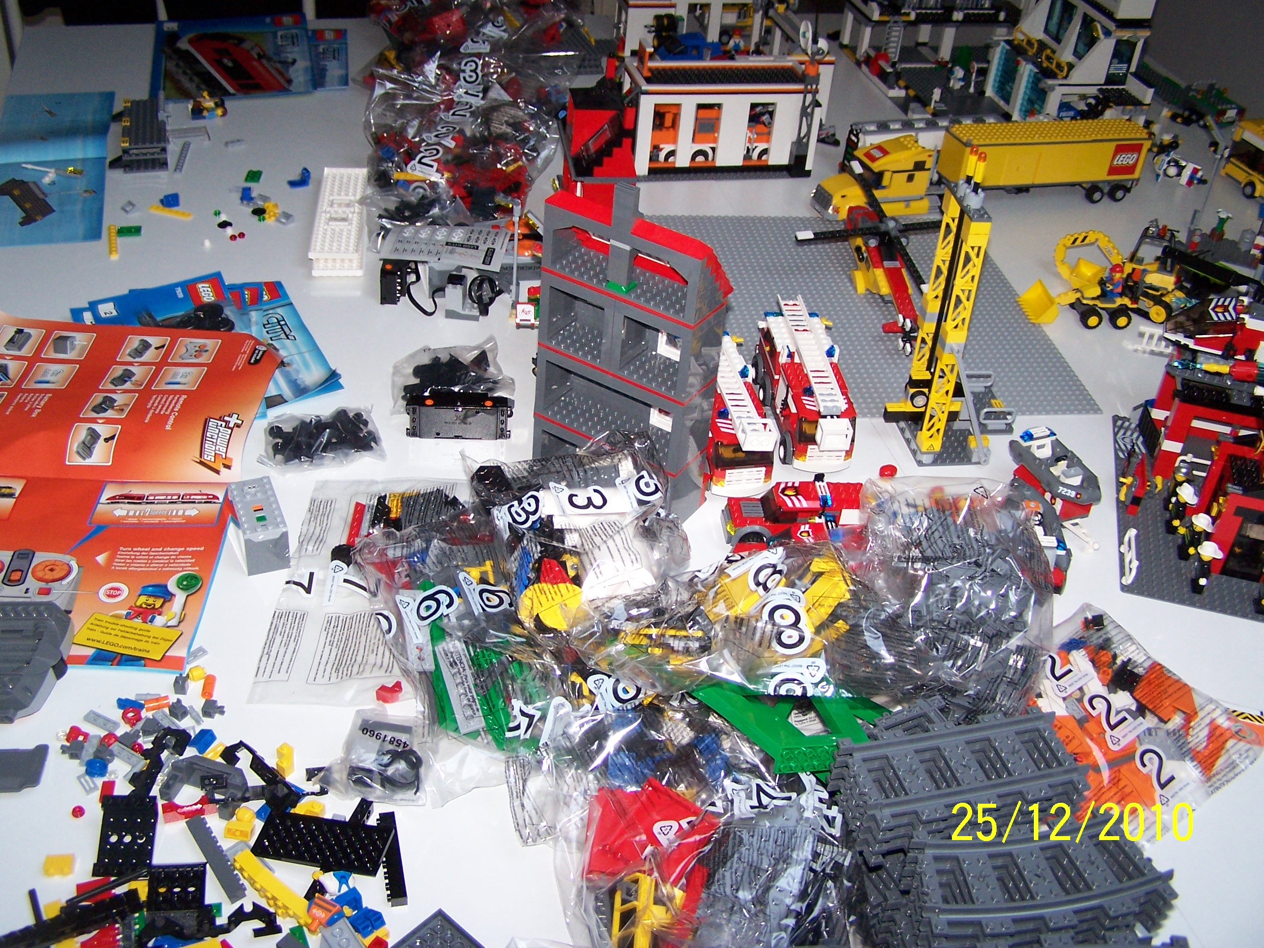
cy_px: 474
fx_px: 1388
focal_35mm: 38
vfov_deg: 37.7
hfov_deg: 49.0
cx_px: 632
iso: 140
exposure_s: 1/60
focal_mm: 6.3
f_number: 2.8
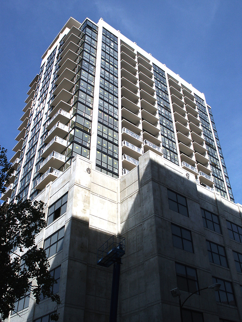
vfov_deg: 52.6
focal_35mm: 35
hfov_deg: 40.7
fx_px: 326
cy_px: 161
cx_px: 121
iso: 64
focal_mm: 7.18
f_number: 6.7
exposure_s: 1/350
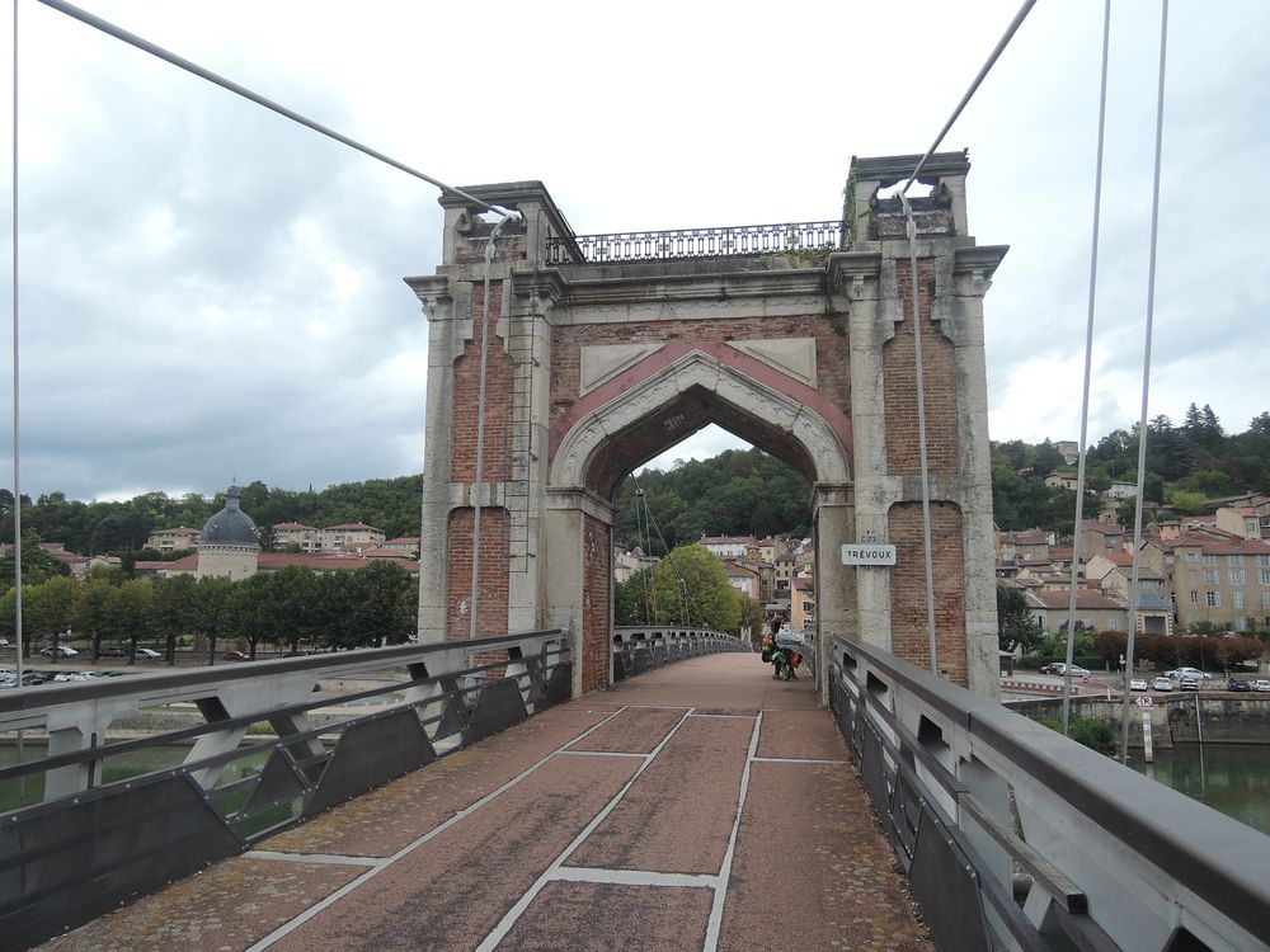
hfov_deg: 71.6
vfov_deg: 56.8
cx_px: 635
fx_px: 881
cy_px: 476
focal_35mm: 24
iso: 80
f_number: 2.8
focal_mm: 5.1
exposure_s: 1/200
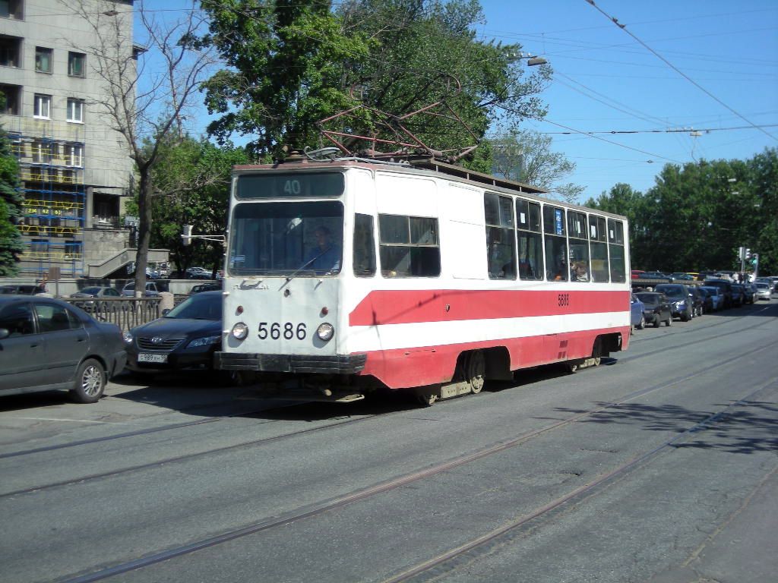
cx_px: 389
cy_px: 292
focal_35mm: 61
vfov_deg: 24.0
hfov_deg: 31.7
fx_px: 1371
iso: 50
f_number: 7
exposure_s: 1/168
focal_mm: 9.9
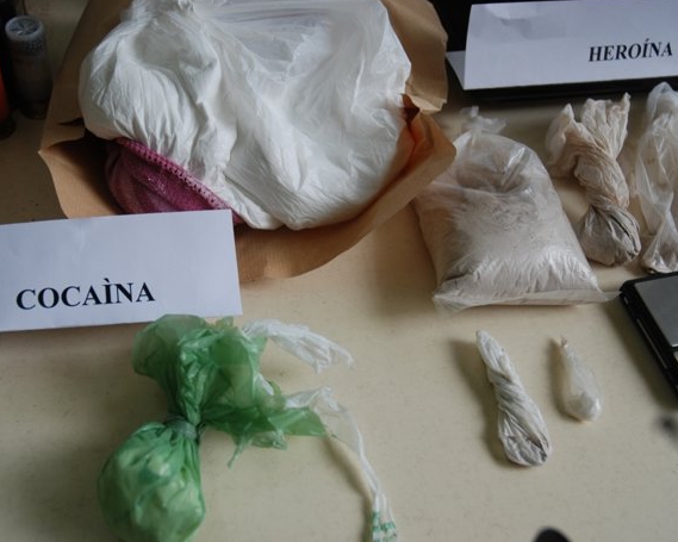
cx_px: 311
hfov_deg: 44.8
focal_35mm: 41
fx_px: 823
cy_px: 269
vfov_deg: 36.5
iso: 200
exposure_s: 1/80
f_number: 4.5
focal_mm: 24
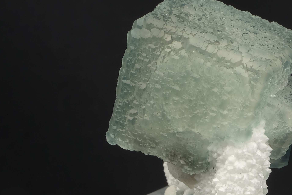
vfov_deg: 10.9
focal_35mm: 126
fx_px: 1022
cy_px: 113
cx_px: 220
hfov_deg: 16.2
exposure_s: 1/5
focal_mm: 55
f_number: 22
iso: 200
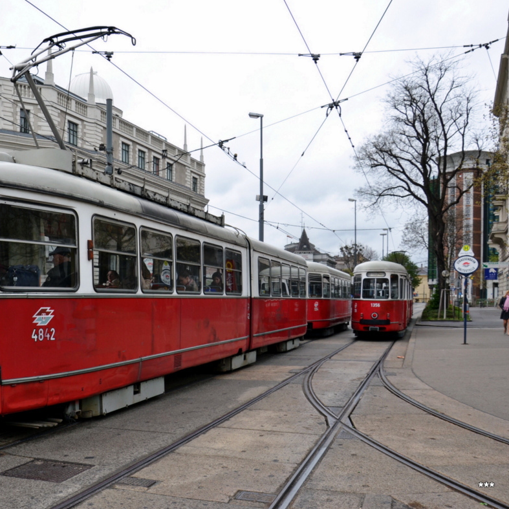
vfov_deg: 47.2
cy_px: 253
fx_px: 582
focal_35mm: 35
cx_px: 125
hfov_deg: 45.5
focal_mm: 18
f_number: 6.3
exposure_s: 1/160
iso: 100
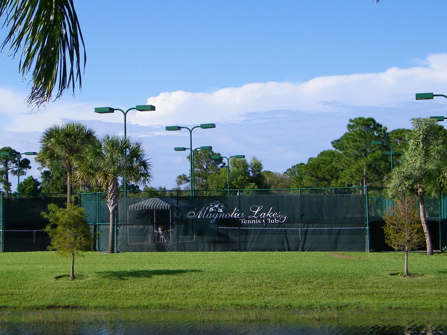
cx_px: 172
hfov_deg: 24.4
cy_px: 176
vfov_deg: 18.4
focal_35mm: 80
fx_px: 1033
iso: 80
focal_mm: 9.7
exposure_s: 1/200
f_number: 8.2
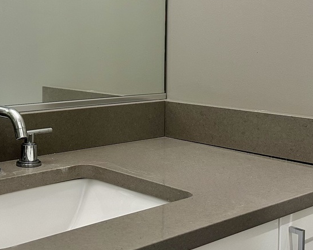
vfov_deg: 24.2
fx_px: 574
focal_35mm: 62
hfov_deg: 30.1
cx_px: 91
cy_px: 49
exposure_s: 1/60
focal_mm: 6.86
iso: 200
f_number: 1.78
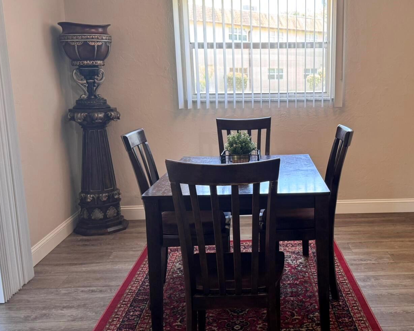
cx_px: 286
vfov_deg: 38.2
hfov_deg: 45.9
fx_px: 478
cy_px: 170
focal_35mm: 39
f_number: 1.78
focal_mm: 6.76
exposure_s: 1/120
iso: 160
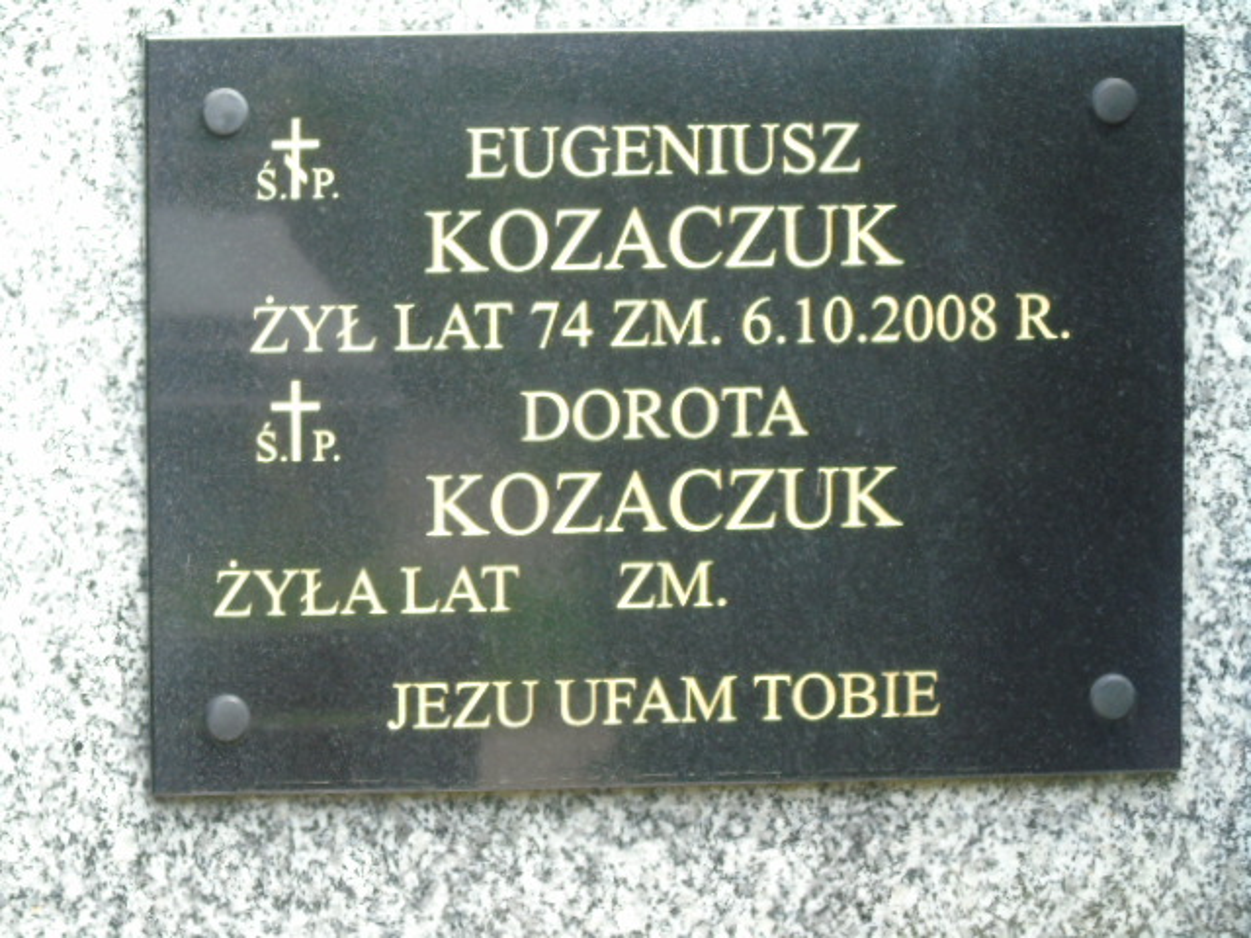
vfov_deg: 7.0
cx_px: 626
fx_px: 7662
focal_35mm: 212
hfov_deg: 9.3
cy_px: 469
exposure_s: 1/125
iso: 250
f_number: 4.7
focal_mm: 38
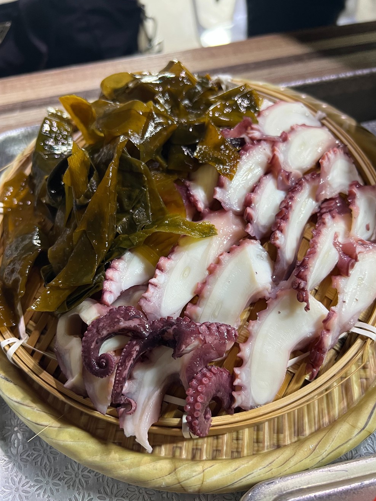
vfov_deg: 65.3
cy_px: 258
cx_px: 189
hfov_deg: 51.4
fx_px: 391
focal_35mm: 27
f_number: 1.5
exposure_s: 1/60
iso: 200
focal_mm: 5.7
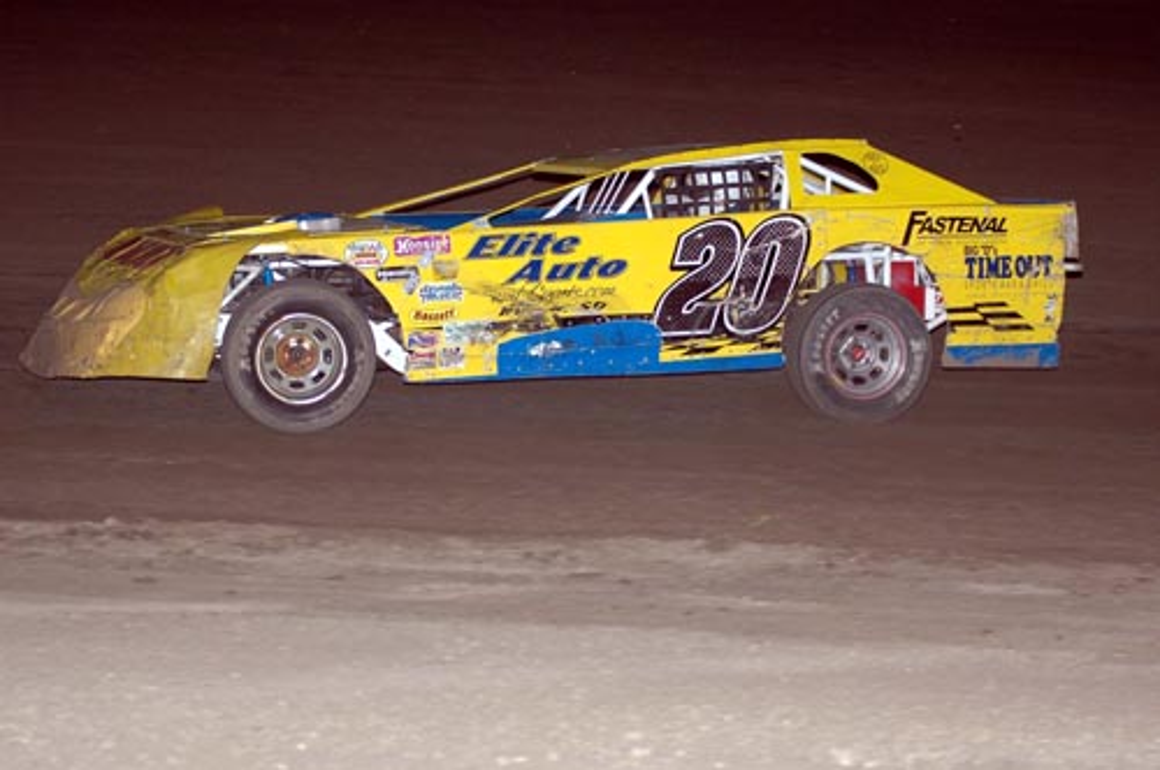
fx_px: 3765
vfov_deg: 11.7
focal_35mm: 117
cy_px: 385
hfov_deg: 17.5
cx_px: 580
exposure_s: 1/500
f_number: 2.8
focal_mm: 78
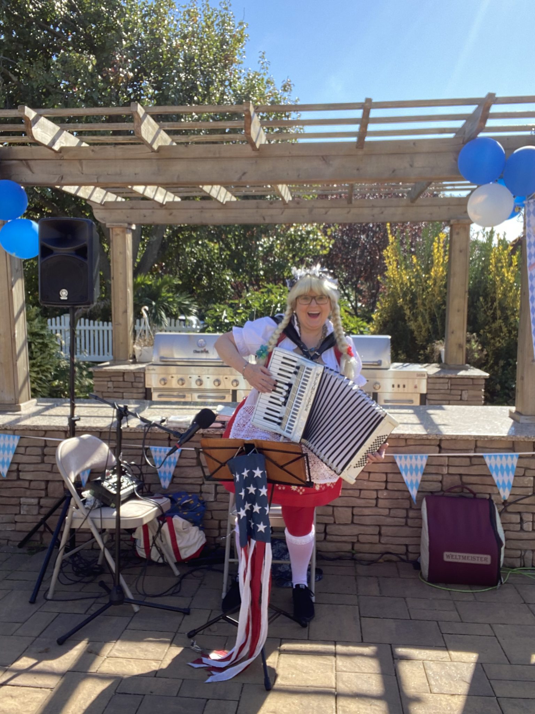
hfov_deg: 46.8
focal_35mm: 30
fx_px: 618
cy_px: 357
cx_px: 268
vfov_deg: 60.0
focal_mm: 2.71
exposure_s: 1/249
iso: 25
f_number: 2.2
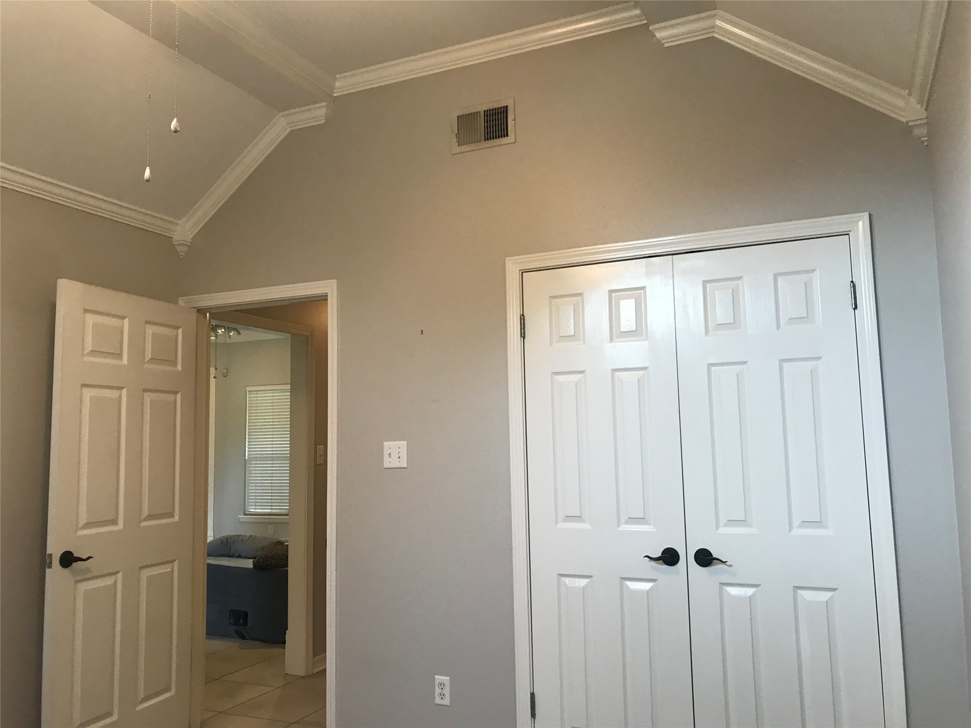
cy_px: 364
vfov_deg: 49.7
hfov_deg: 63.4
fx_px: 785
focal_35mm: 28
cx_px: 486
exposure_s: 1/24
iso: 40
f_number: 1.8
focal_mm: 3.99
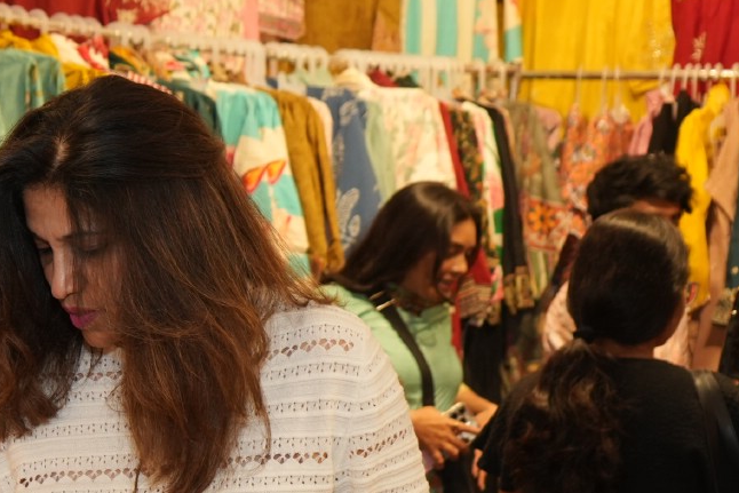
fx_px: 2074
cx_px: -22
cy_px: 391
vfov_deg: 13.5
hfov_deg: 19.5
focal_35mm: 101
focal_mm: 34
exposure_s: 1/160
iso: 800
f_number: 5
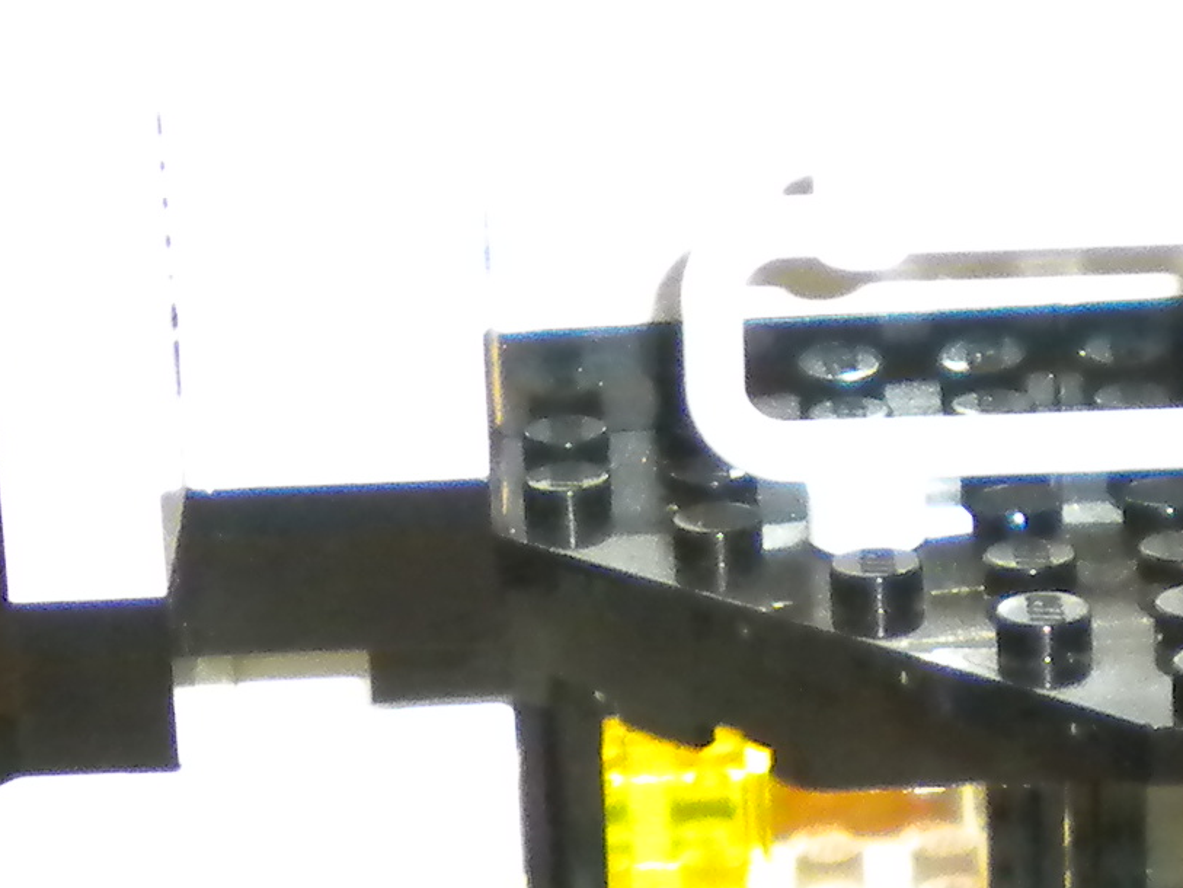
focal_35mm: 157
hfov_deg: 12.6
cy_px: 473
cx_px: 483
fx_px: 5366
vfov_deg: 9.5
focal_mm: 6.3
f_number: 3.1
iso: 400
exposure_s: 1/30
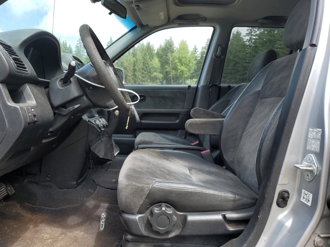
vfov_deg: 53.1
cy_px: 124
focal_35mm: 26
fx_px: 248
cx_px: 165
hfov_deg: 67.3
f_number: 1.5
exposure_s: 1/833
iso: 50
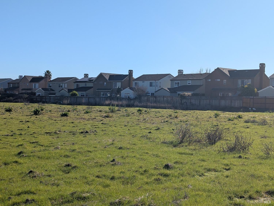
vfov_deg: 29.7
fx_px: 388
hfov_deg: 38.9
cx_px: 137
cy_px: 103
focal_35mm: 49
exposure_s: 1/1667
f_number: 1.68
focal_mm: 6.9
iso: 22
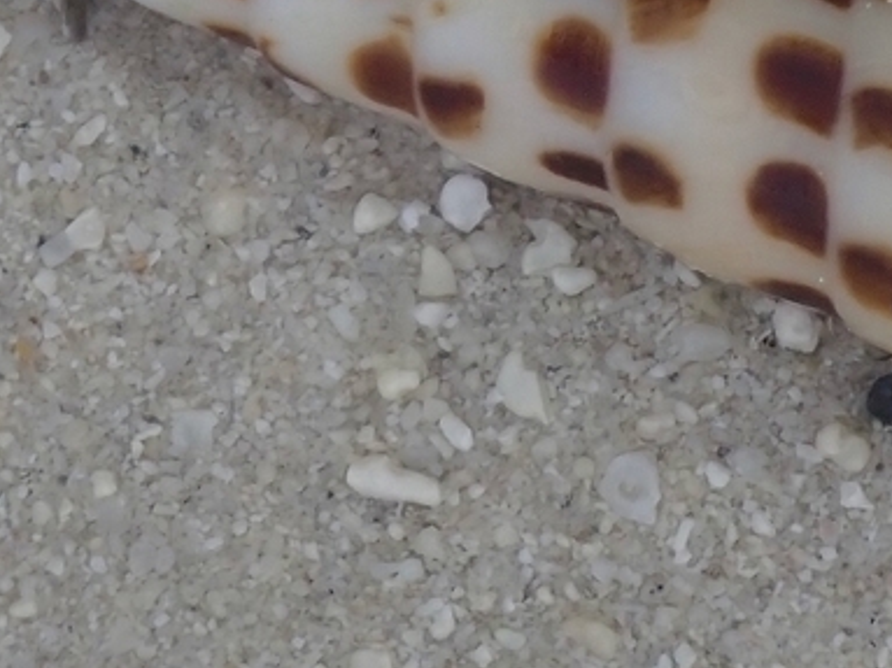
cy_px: 20
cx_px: 396
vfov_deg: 5.0
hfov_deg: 6.6
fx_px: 7677
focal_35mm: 298
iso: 200
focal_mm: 18
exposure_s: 1/250
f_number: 4.9
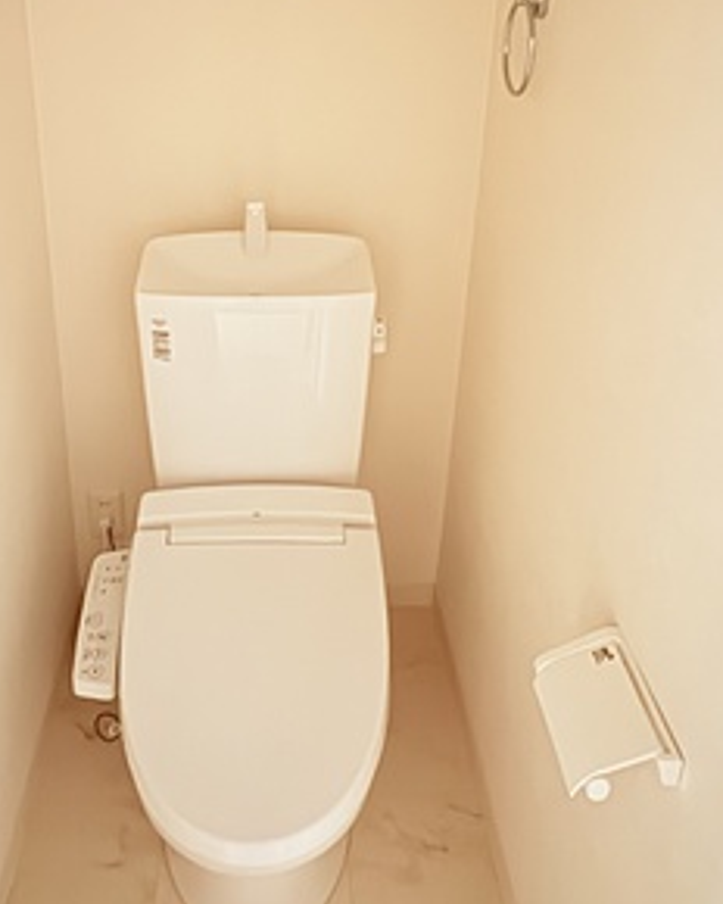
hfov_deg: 44.3
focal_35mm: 33
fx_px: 883
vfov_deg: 52.4
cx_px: 294
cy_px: 252
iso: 1000
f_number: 2.2
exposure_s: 1/8
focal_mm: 2.22
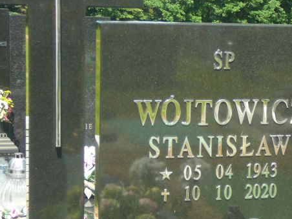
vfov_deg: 13.6
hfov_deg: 18.0
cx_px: 191
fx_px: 919
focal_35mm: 109
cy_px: 154
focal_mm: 11.5
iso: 80
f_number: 3.7
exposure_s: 1/250
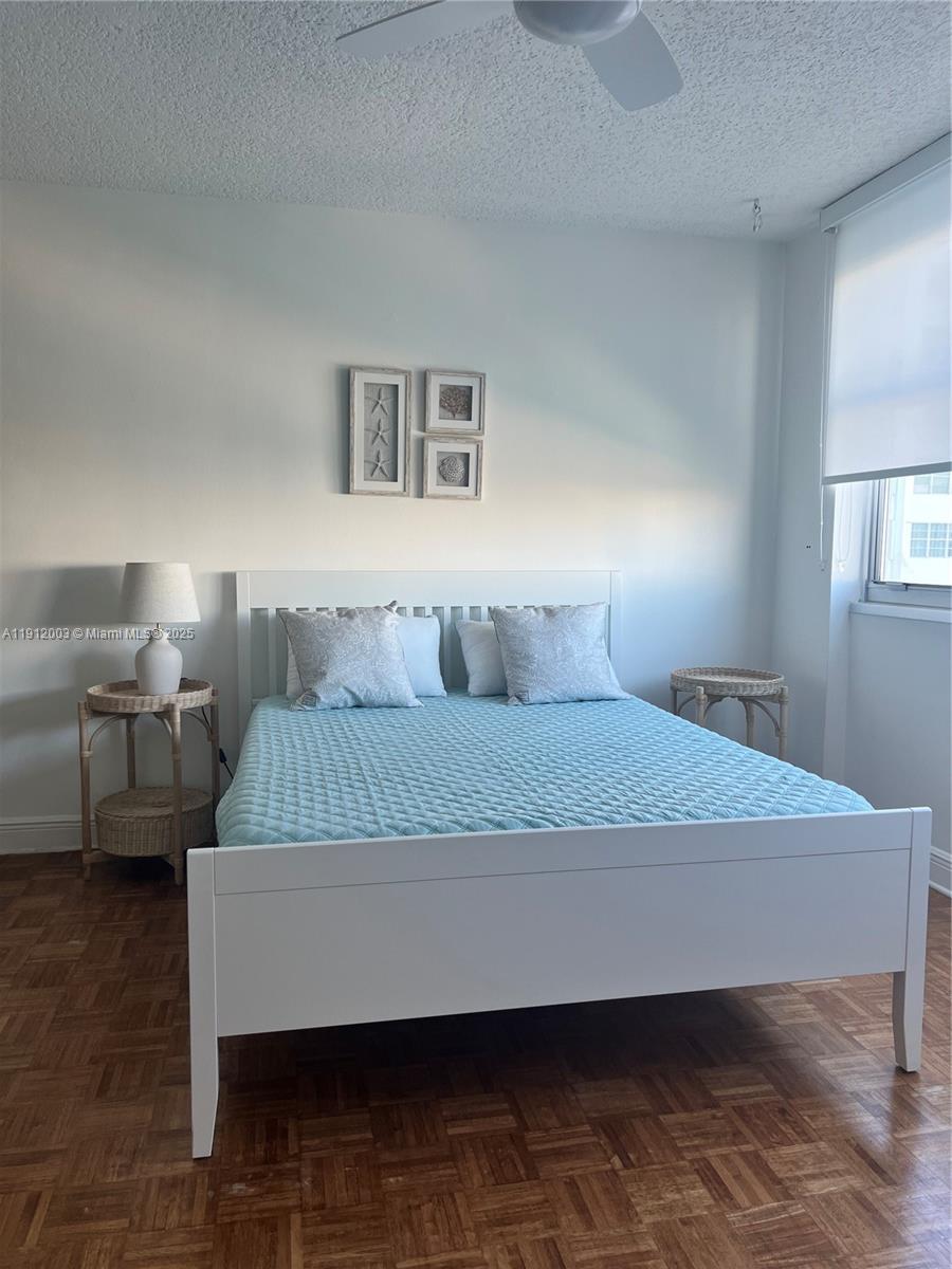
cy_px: 634
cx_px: 476
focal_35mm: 26
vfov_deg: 67.3
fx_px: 953
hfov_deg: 53.1
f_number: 1.5
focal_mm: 5.7
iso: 64
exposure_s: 1/121
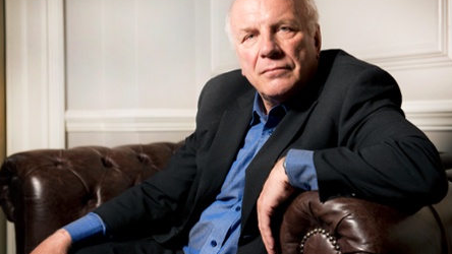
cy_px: 124
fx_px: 755
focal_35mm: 63
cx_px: 226
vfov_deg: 19.1
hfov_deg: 33.3
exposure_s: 1/200
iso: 125
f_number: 4
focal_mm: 58
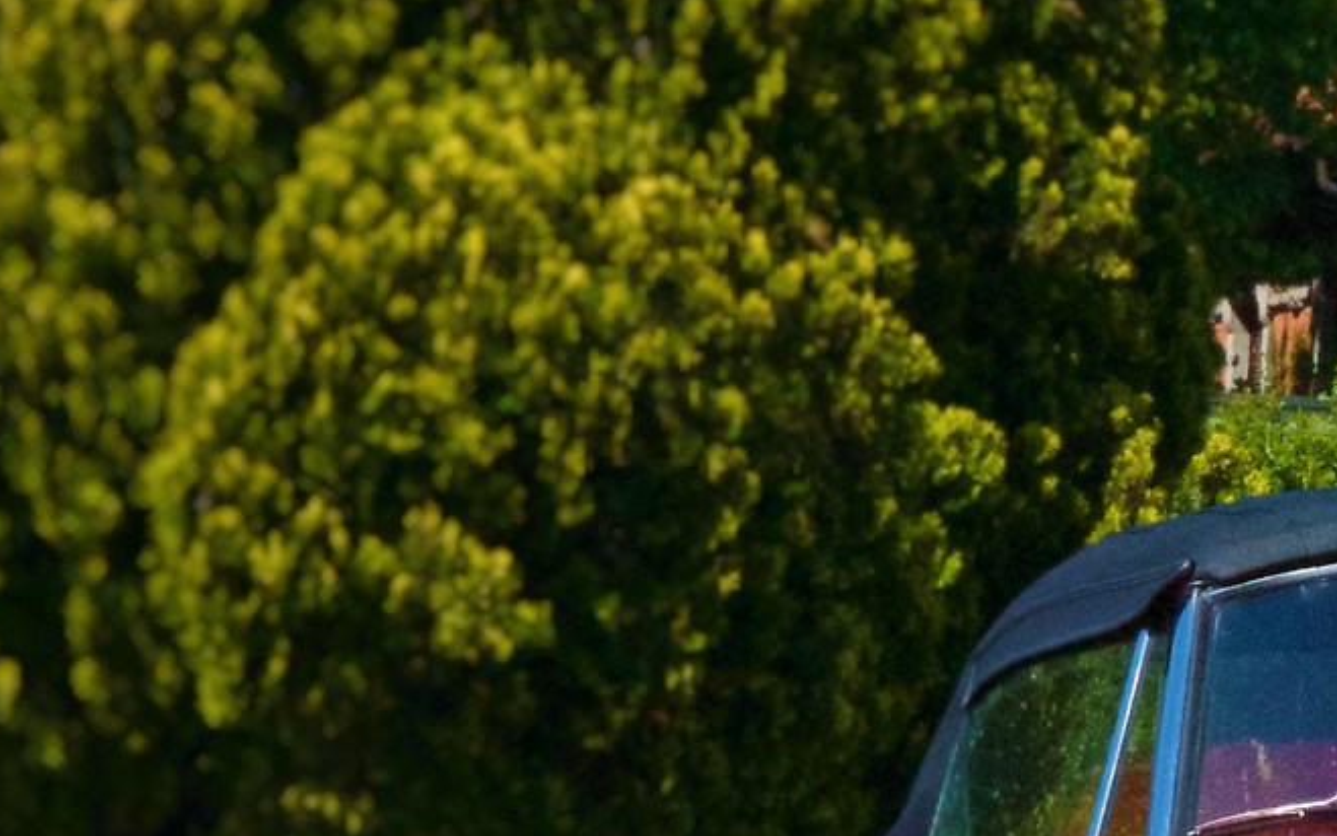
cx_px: 1962
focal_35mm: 390
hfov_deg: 5.3
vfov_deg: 3.4
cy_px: 970
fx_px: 14212
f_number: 16
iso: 6400
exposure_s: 1/4000
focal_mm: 70
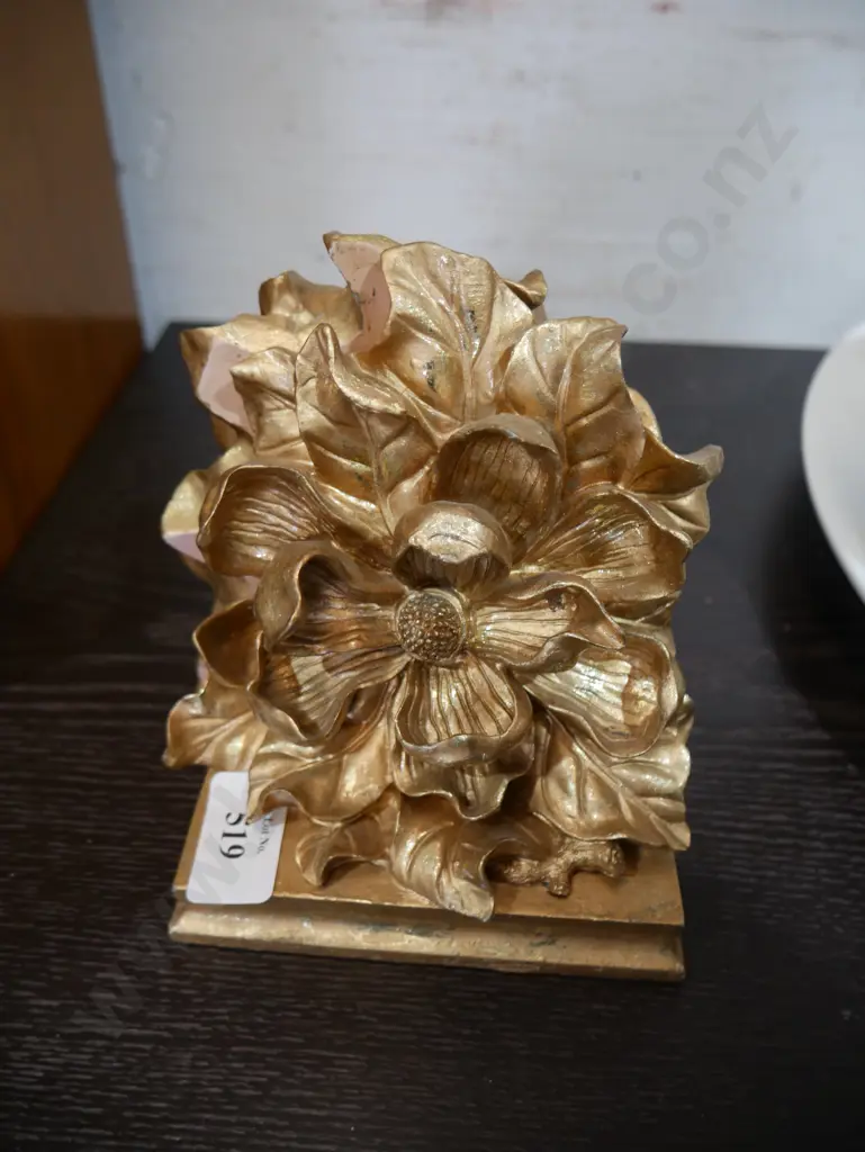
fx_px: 932
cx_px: 432
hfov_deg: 49.8
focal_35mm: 28
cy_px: 576
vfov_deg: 63.4
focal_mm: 14
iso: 320
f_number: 3.5
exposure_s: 1/60
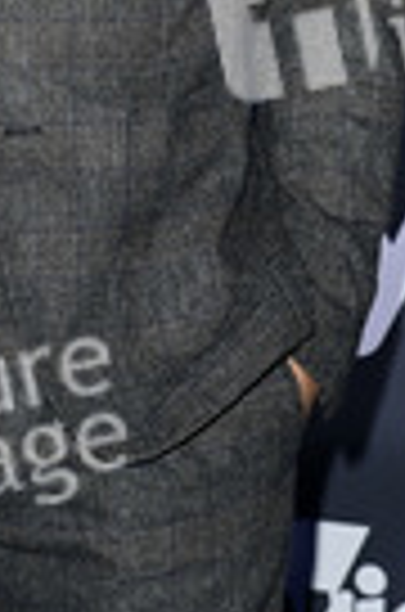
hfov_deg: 5.9
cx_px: 27
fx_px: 3901
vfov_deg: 8.8
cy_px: -230
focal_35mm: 230
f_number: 5.6
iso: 1000
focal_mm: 78
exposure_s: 1/250
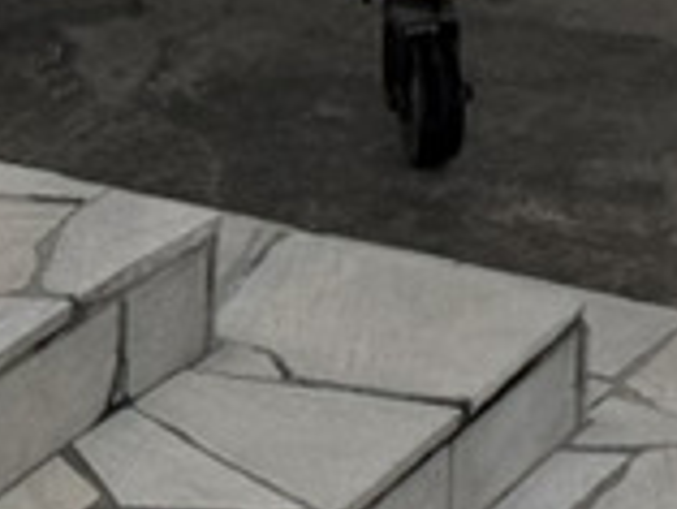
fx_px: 3582
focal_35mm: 183
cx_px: 759
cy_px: -1191
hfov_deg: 10.7
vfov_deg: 7.0
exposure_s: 1/3953
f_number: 1.78
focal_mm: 6.76
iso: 80
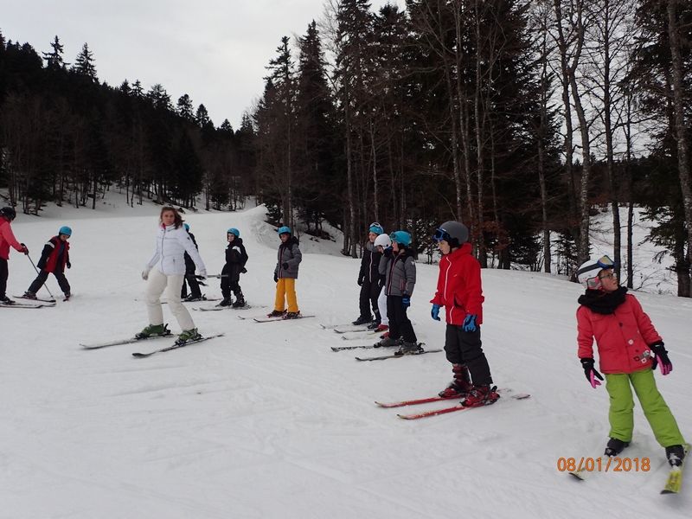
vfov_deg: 54.9
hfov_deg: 69.4
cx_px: 346
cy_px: 260
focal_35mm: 25
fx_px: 500
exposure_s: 1/60
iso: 100
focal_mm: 4.5
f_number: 2.8
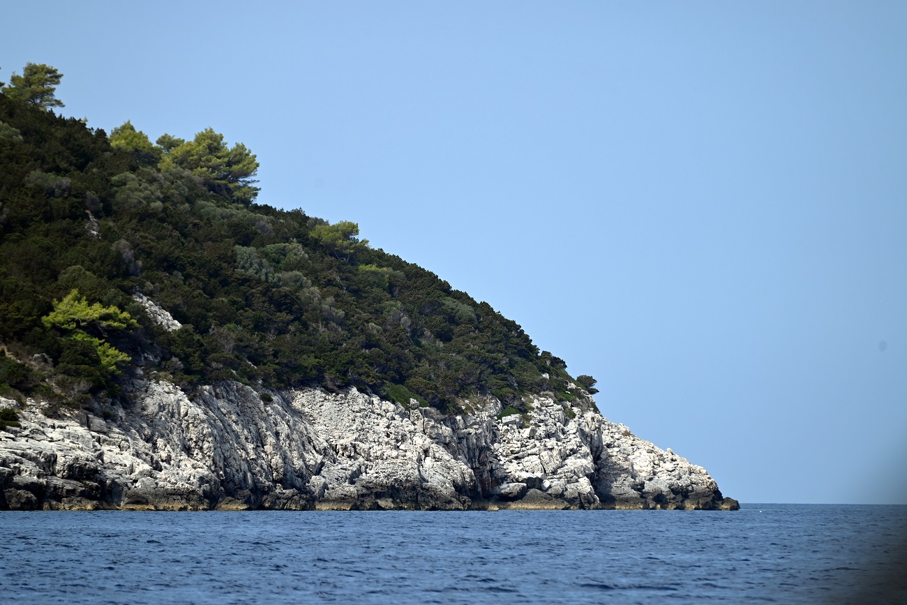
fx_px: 7559
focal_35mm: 300
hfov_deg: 6.9
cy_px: 302
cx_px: 454
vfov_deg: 4.6
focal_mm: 300
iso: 140
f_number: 5.6
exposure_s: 1/1000
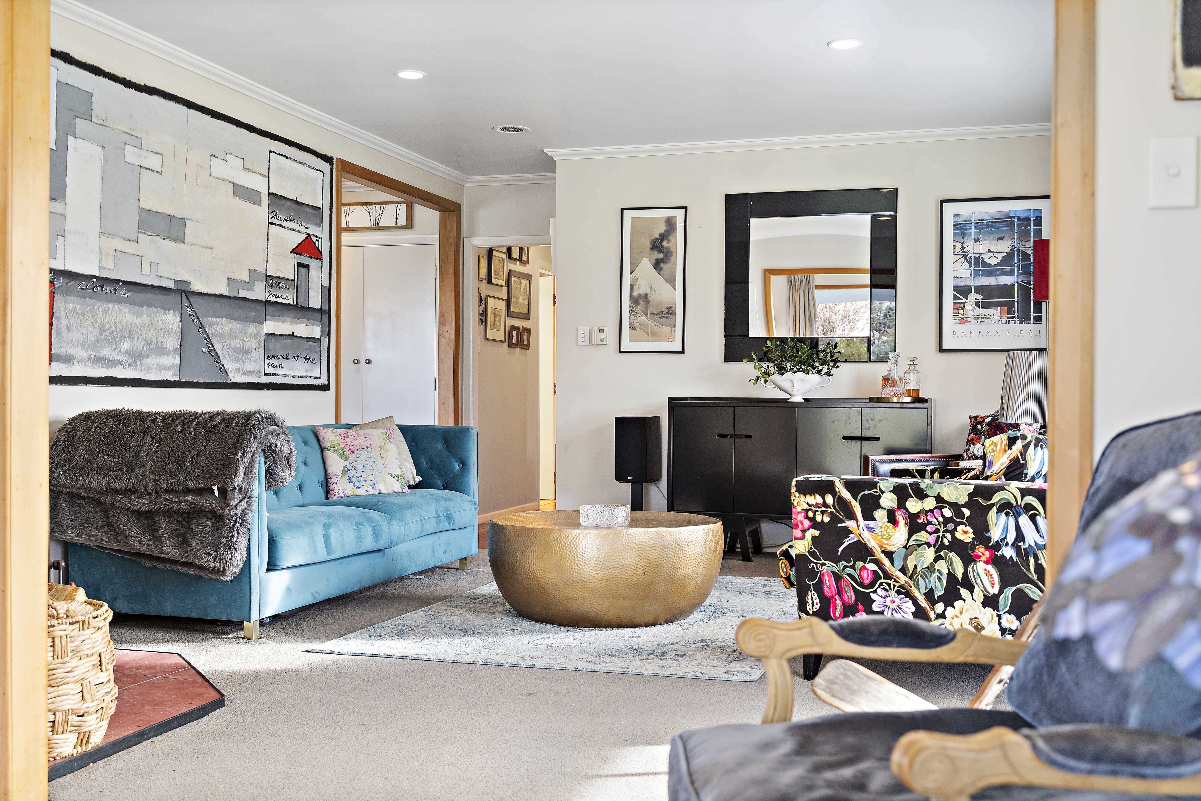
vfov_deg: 35.9
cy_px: 400
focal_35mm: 37
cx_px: 600
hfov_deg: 51.9
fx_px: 1234
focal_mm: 37
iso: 800
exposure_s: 1/500
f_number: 4
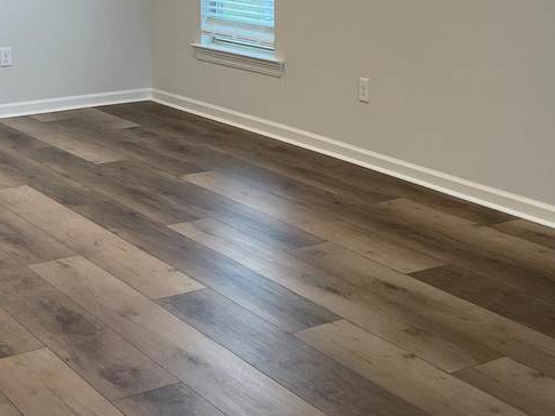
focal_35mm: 66
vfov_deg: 21.6
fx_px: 1058
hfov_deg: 29.4
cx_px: 287
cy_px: 22
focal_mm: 5.1
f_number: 1.6
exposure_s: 1/60
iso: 80
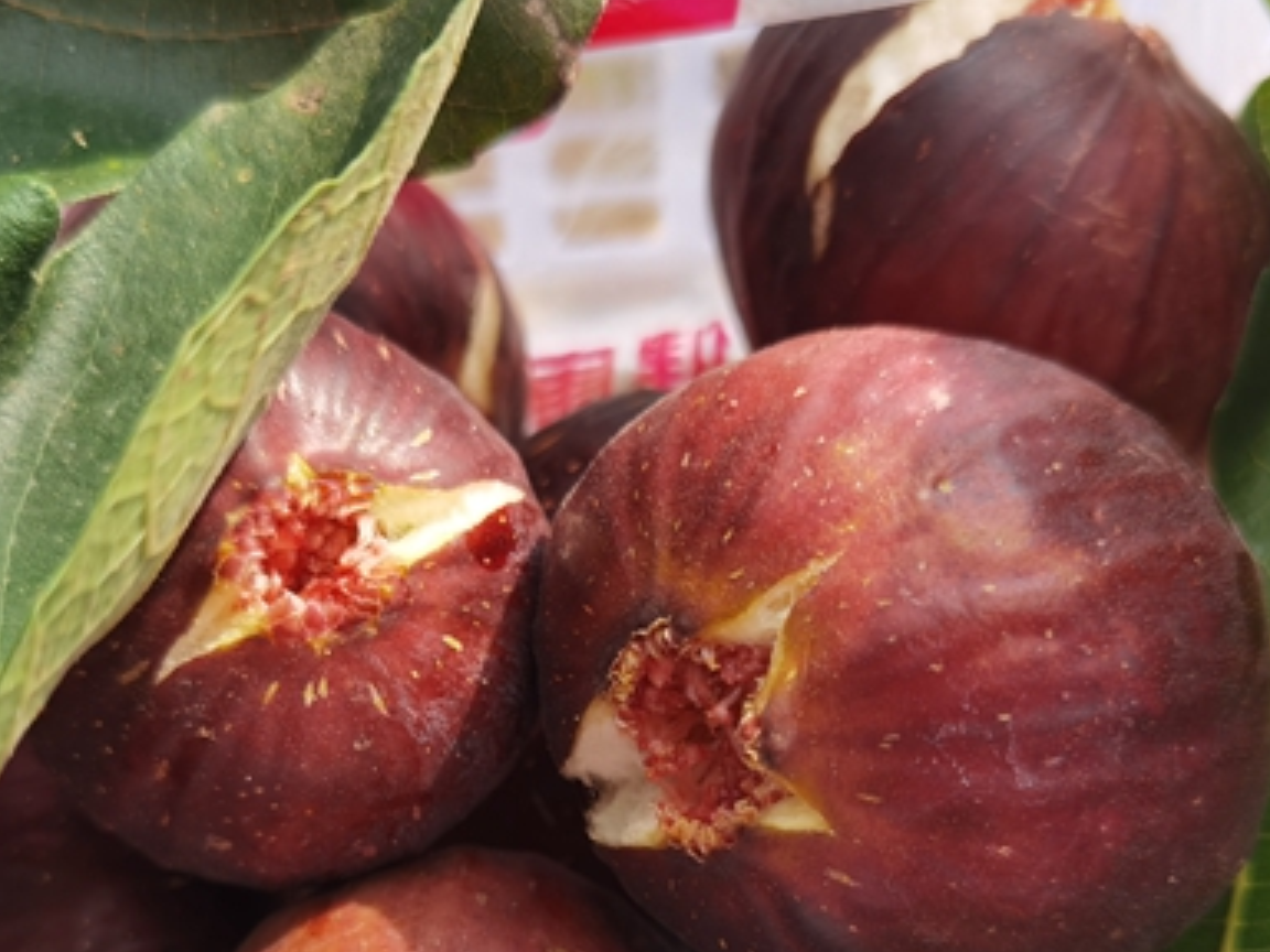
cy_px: 731
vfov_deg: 31.5
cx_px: 579
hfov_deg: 42.0
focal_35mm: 45
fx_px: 1651
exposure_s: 1/1739
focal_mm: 6.71
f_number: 1.9
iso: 50
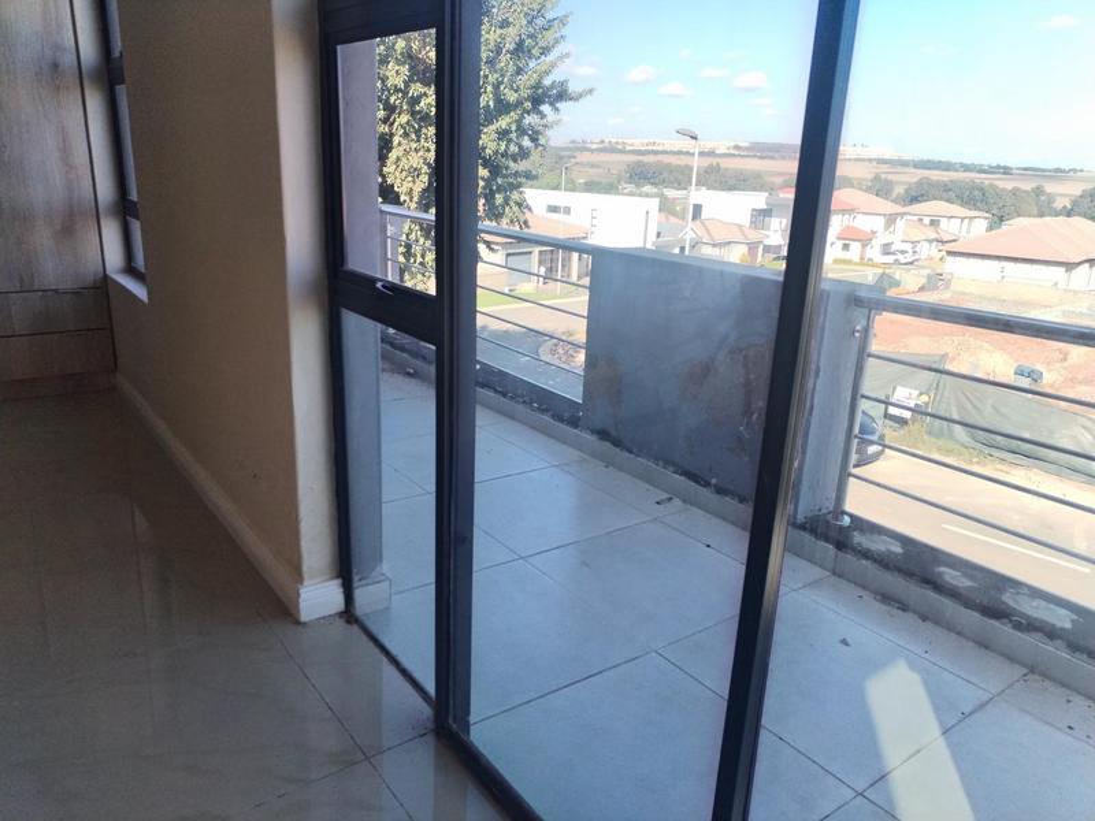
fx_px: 822
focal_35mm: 26
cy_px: 410
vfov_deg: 53.1
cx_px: 548
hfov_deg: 67.3
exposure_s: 1/193
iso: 100
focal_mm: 4.75
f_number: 1.8
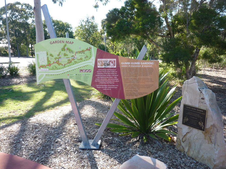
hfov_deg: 55.4
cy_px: 84
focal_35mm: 33
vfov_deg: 42.9
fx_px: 215
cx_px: 113
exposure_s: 1/200
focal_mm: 5.5
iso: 100
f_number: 2.8
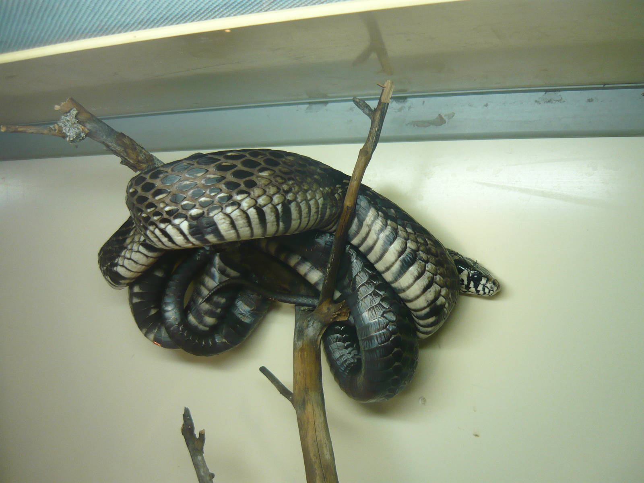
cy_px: 242
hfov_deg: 55.4
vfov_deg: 42.9
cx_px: 322
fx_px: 614
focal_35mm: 33
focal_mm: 5.5
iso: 200
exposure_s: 1/30
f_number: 2.8
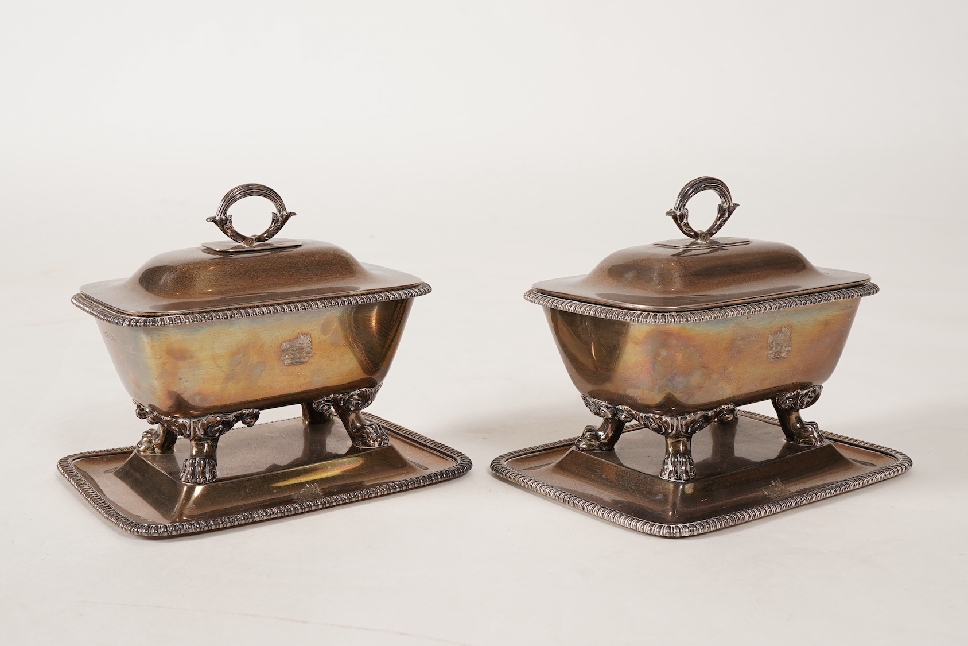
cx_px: 484
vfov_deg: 29.9
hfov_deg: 43.6
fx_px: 1210
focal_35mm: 45
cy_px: 323
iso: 400
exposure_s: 1/125
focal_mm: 30
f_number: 16
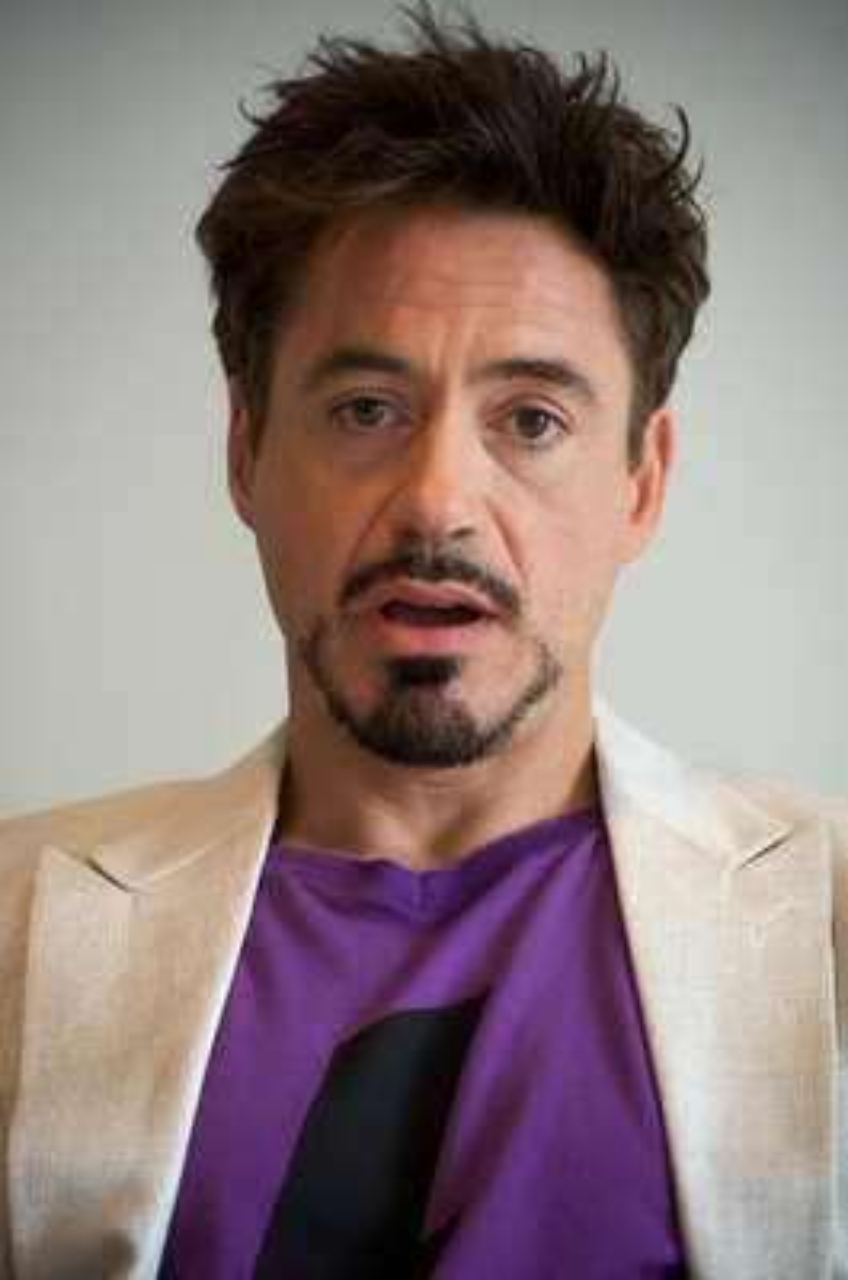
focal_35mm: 165
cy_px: 640
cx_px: 424
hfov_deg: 8.3
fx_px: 5855
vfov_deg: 12.5
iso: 1250
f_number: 5
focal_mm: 165
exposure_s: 1/60
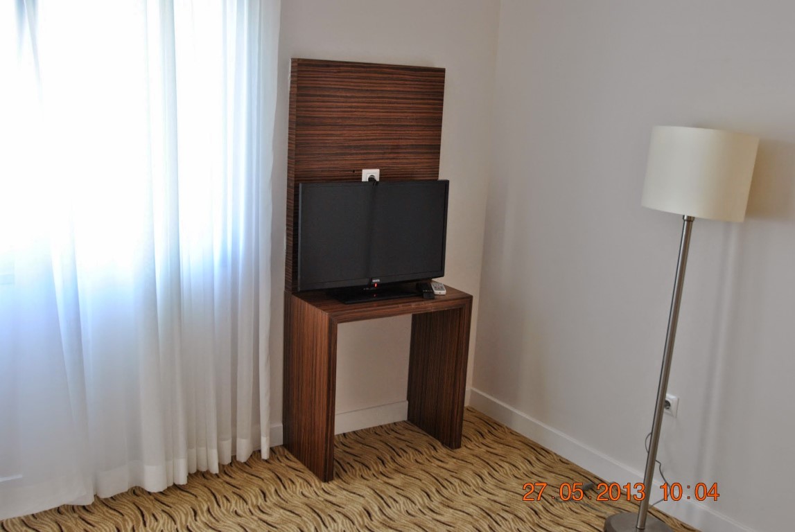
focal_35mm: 36
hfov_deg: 53.1
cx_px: 398
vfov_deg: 37.0
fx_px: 796
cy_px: 266
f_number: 4.5
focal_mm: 24
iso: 280
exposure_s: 1/30
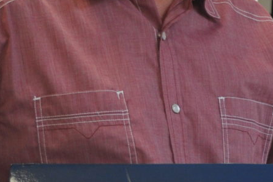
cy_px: 143
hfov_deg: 5.4
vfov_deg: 3.6
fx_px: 2868
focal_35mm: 378
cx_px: 468
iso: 400
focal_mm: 55
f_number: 5
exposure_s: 1/25
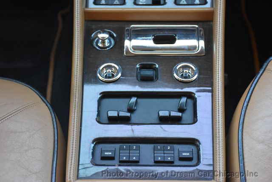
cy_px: 91
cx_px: 136
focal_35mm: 75
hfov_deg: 27.0
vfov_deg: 18.2
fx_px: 567
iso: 1600
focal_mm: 50
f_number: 4.8
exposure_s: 1/60
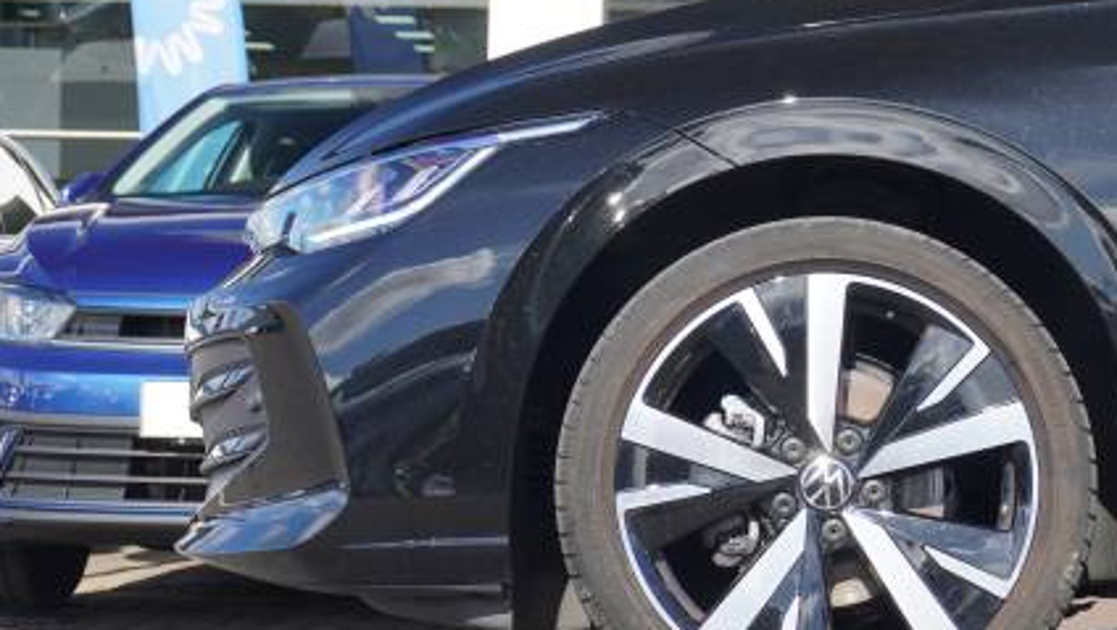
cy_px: 353
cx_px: 793
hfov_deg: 23.5
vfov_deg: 13.5
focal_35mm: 90
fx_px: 2667
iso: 100
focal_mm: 38
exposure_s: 1/100
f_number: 7.1
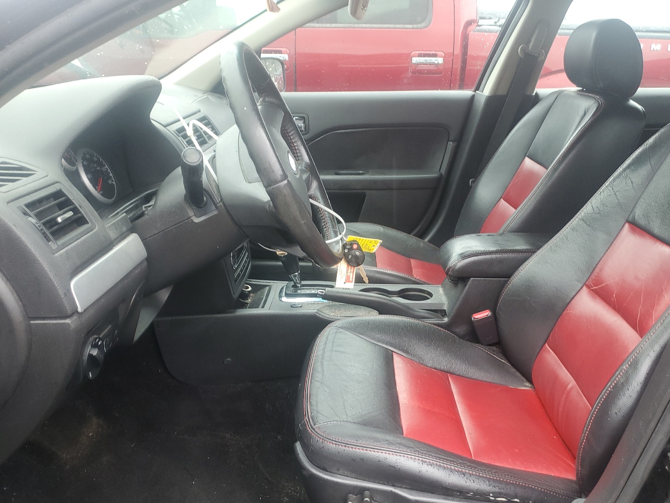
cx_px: 356
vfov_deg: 48.2
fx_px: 561
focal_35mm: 29
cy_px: 279
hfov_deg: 61.6
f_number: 1.5
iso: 81
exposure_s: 1/120
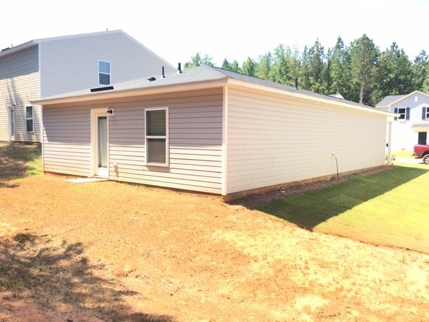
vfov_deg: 48.2
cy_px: 161
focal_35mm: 29
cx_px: 214
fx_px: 359
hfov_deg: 61.7
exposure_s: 1/366
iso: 25
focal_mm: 4.15
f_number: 2.2
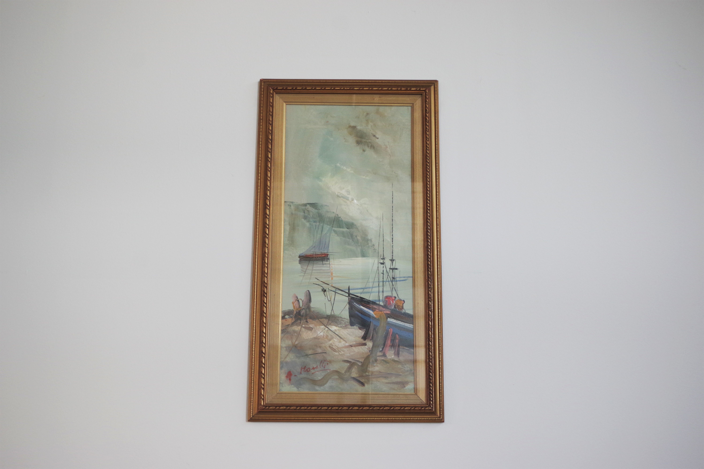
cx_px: 352
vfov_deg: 29.2
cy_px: 234
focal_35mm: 46
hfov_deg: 42.7
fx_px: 899
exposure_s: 1/125
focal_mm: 30.63
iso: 800
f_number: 4
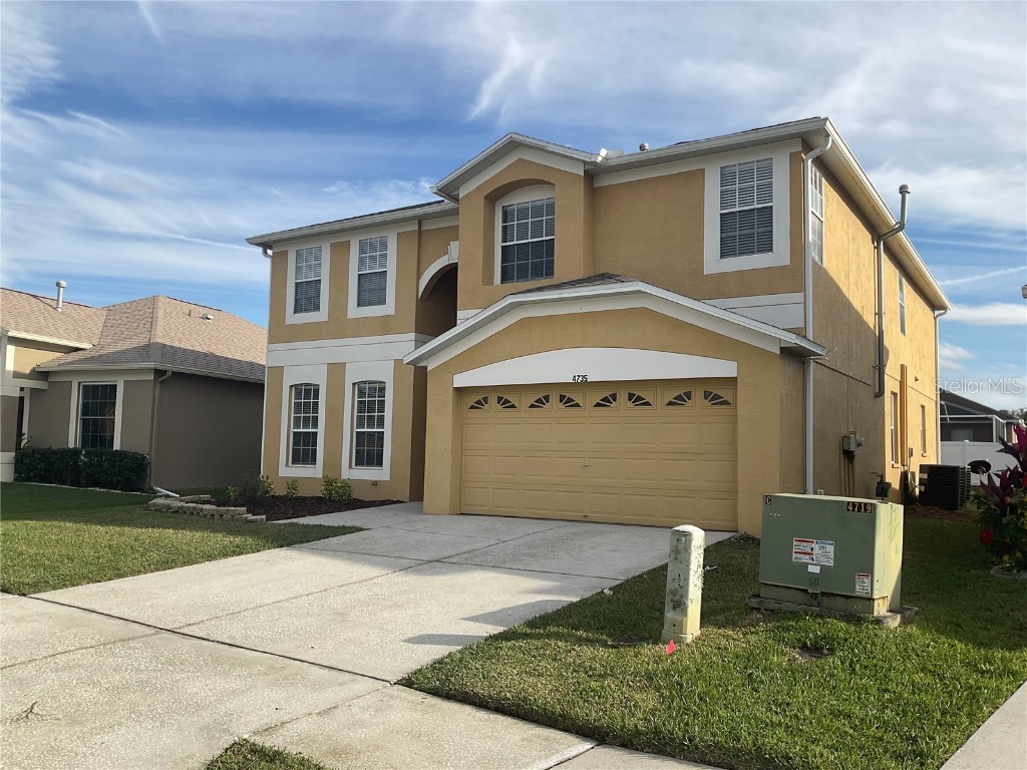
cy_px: 385
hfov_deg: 61.7
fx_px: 860
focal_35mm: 29
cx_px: 514
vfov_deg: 48.2
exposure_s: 1/1912
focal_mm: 3
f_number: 1.8
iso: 16
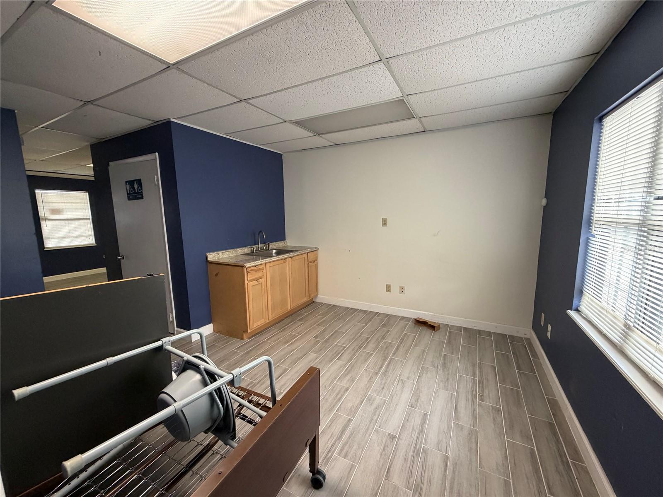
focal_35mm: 14
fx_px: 268
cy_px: 248
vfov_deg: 85.7
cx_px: 332
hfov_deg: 102.1
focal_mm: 2.22
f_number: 2.2
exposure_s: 1/86
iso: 320
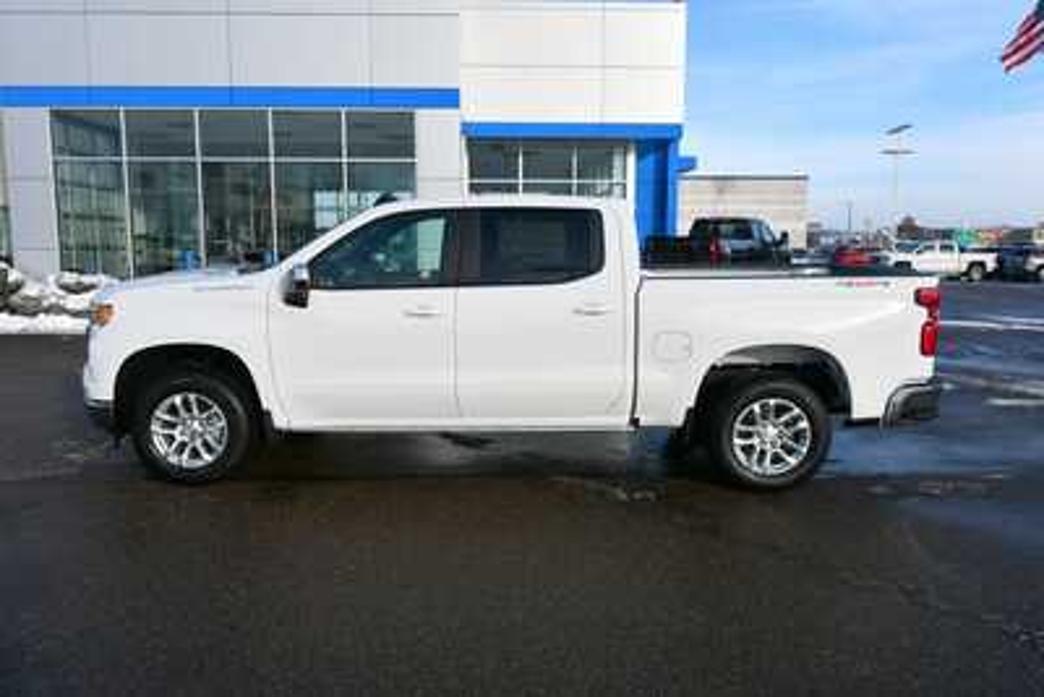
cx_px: 522
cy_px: 348
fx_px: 812
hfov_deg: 65.5
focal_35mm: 28
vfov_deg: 46.4
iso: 100
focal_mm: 19
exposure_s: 1/320
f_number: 8
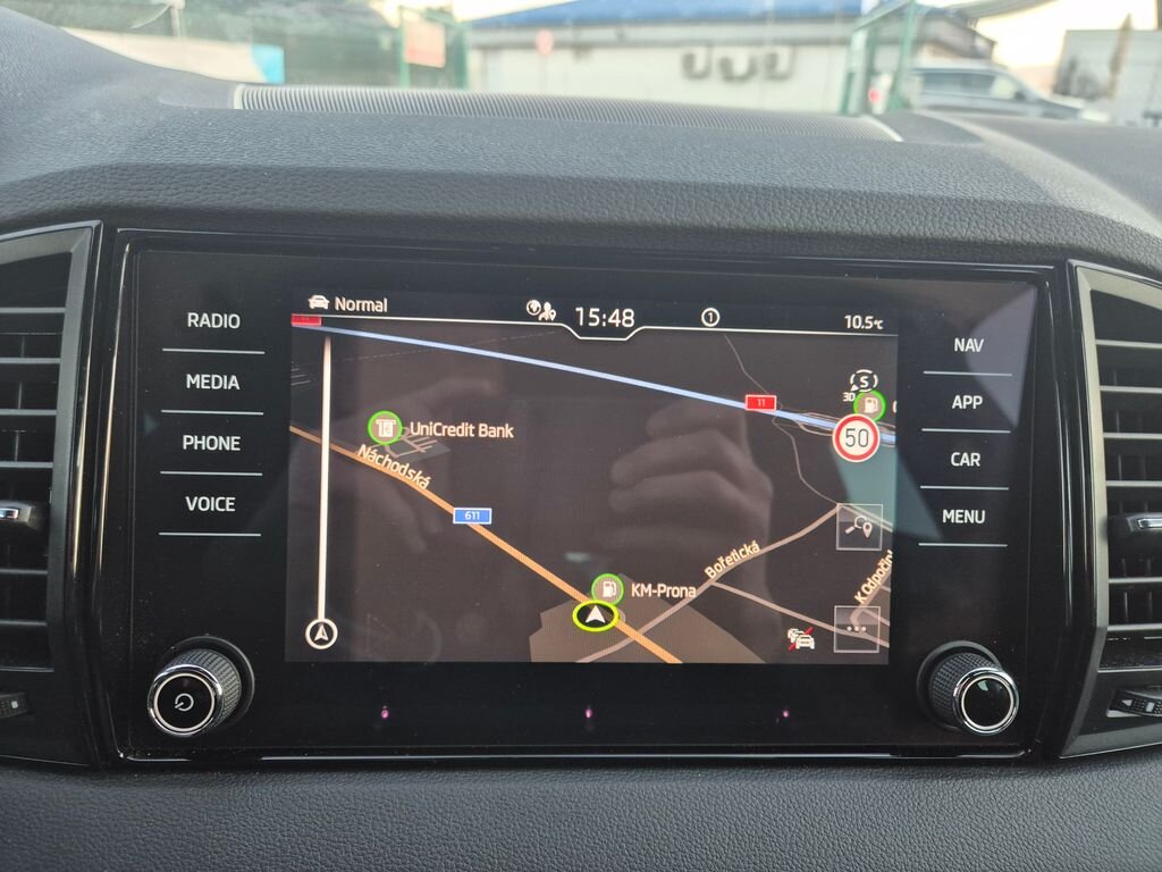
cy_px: 436
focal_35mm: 23
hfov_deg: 73.9
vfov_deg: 58.9
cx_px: 581
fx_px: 772
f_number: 1.8
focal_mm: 5.4
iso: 500
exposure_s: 1/84
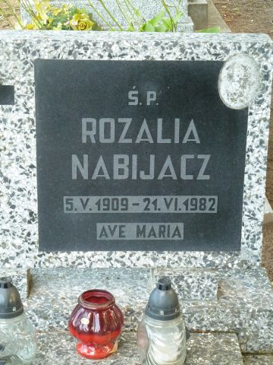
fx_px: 1094
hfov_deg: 14.2
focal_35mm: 104
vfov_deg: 18.9
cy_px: 182
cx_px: 136
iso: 400
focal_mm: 17
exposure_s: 1/50
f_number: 4.3
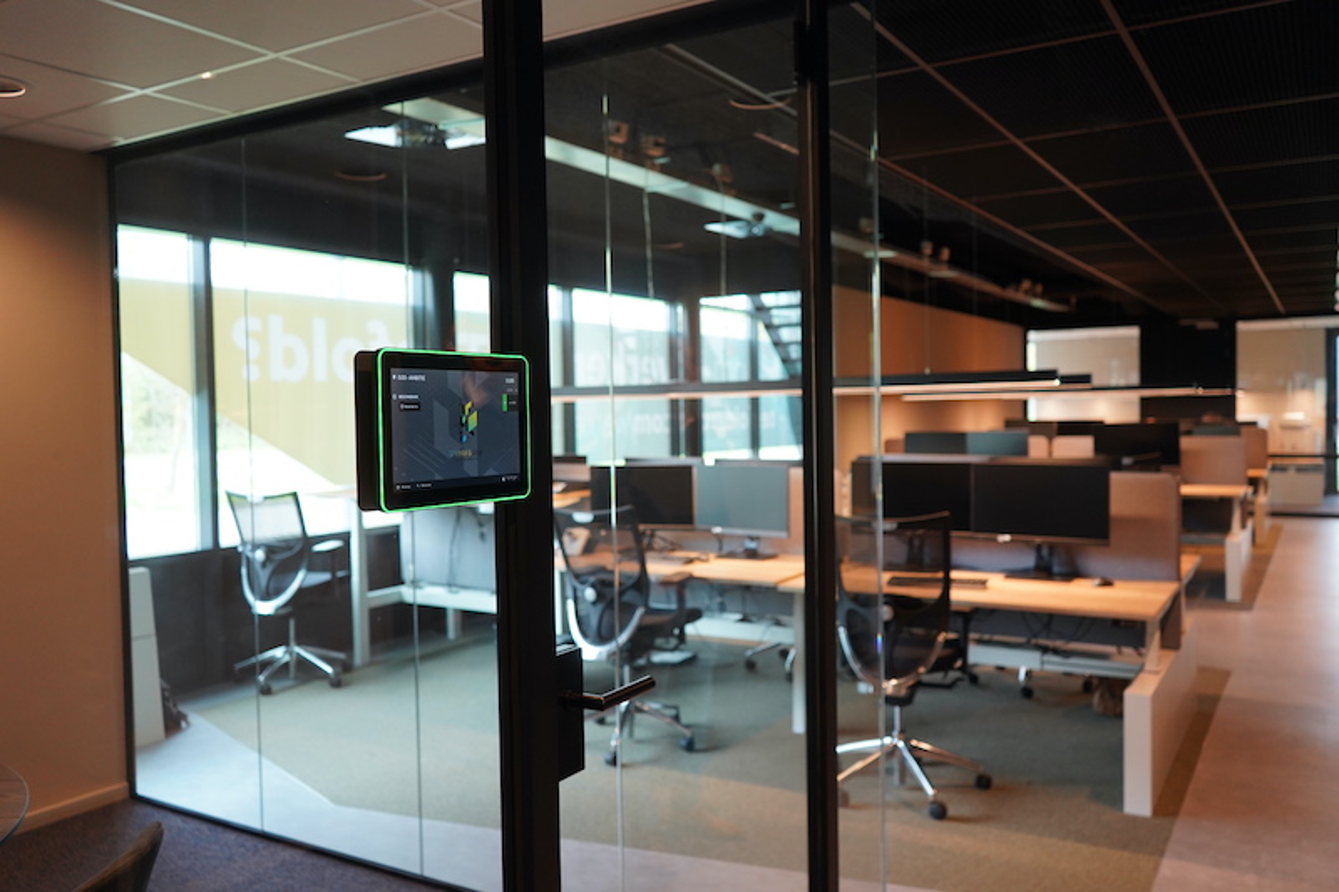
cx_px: 670
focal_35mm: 28
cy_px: 446
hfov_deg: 65.5
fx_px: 1041
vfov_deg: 46.4
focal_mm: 28
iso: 1600
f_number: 3.5
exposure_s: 1/160
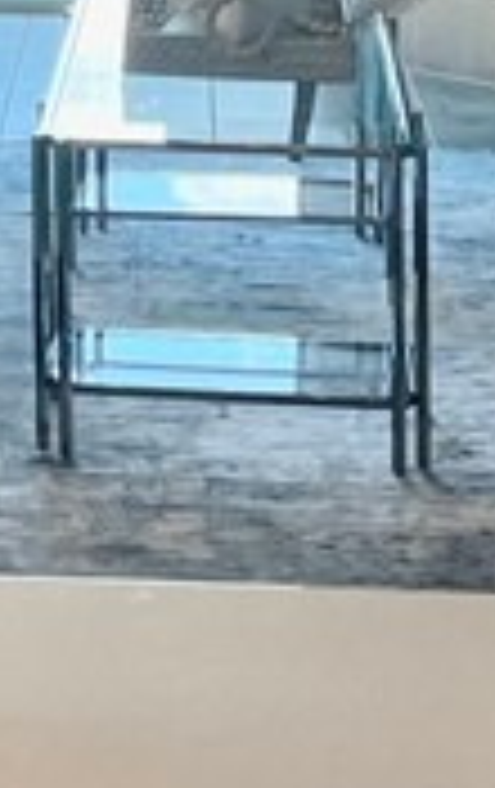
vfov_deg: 12.5
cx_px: -266
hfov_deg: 8.0
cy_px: -297
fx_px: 3461
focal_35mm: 161
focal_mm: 5.1
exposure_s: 1/136
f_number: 1.6
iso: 64
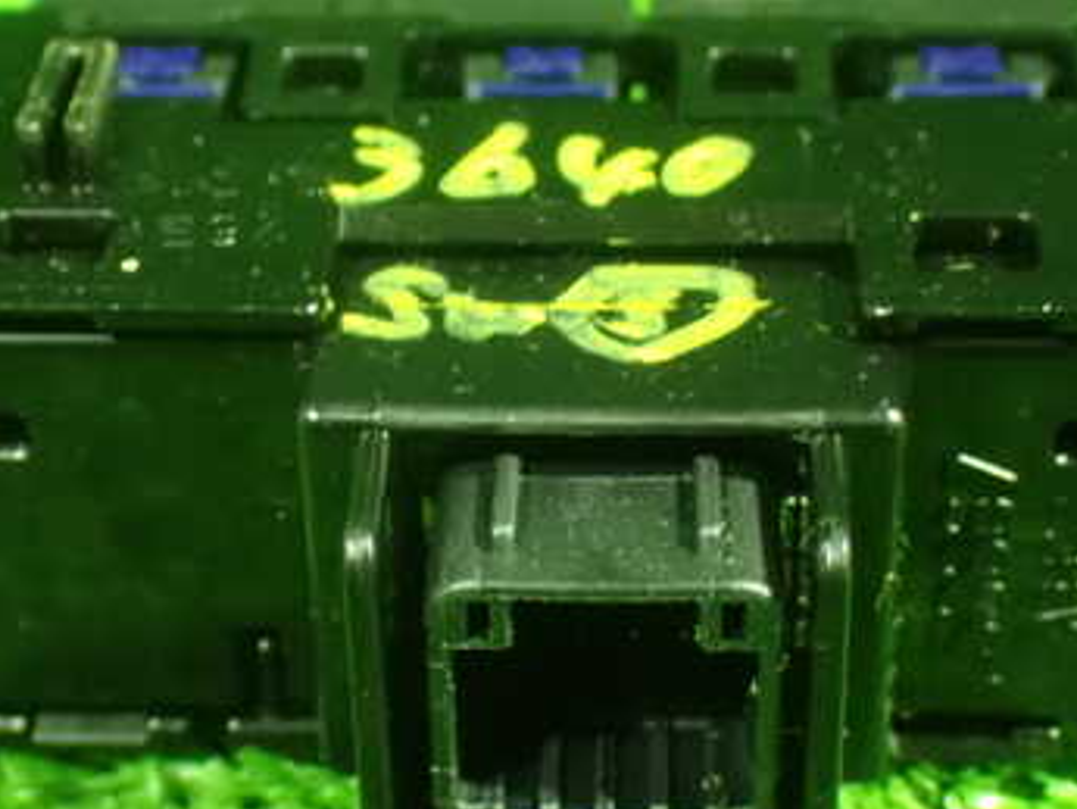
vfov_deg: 17.0
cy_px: 375
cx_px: 481
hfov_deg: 22.5
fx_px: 2708
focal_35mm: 87
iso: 1600
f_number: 3.2
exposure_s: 1/10
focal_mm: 9.01
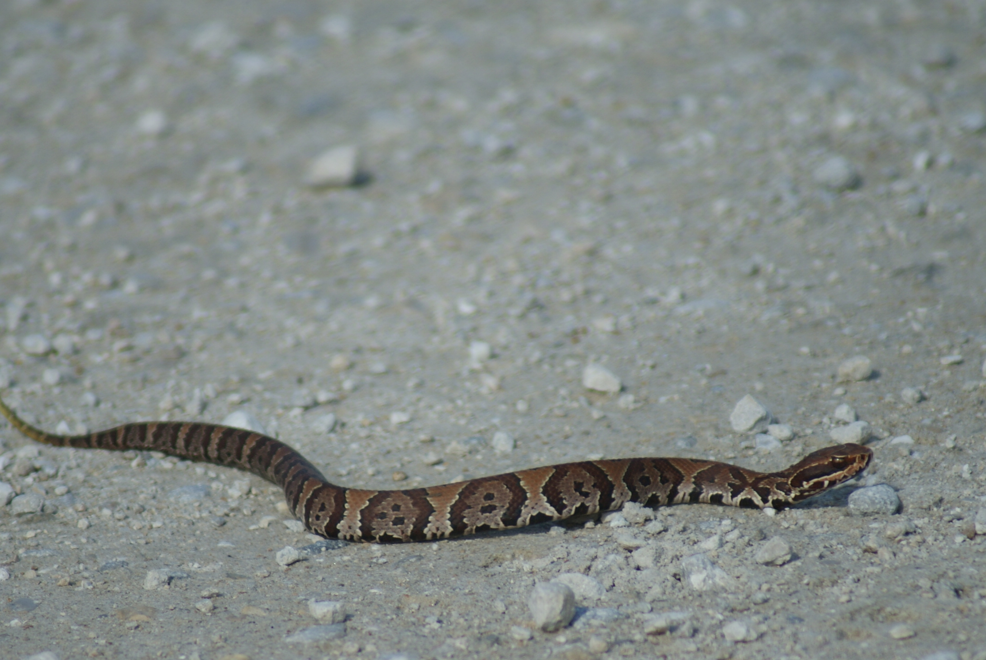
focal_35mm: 598
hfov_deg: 3.4
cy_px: 421
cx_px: 463
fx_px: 16392
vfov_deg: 2.3
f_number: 5.6
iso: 100
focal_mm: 300
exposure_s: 1/500
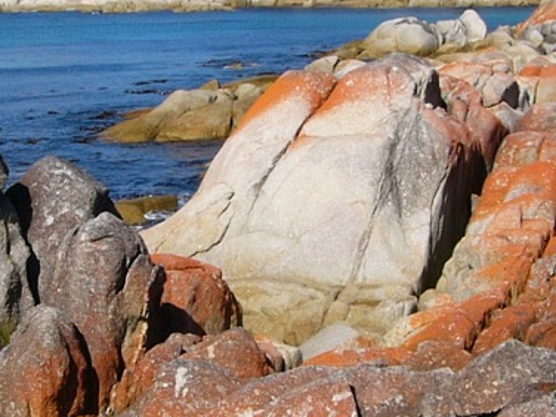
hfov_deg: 21.0
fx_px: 1494
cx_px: 166
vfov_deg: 15.9
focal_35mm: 93
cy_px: 266
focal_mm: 4.6
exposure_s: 1/250
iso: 50
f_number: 8
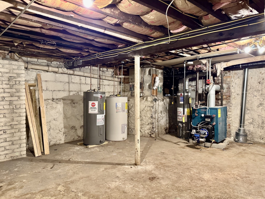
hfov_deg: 71.6
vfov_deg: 56.8
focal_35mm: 24
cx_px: 132
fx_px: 184
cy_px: 100
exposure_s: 1/40
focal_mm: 6.76
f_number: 1.78
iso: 800
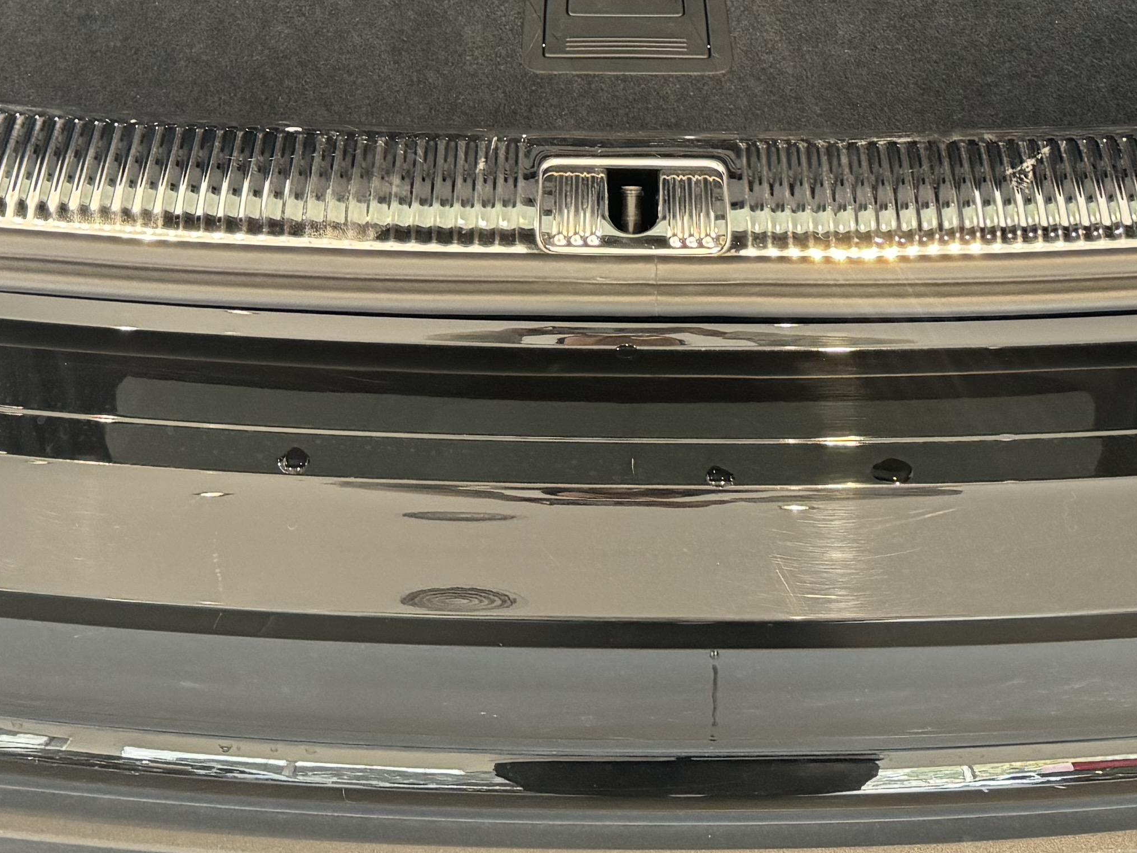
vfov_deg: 19.4
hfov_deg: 28.5
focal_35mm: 68
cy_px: -348
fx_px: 2234
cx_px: 625
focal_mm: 6.76
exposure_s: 1/50
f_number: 1.78
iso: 250
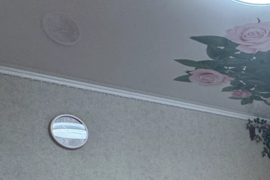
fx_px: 360
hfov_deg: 35.8
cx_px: 287
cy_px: 246
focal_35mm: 48
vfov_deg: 24.0
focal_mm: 2.22
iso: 200
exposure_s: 1/100
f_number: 2.2
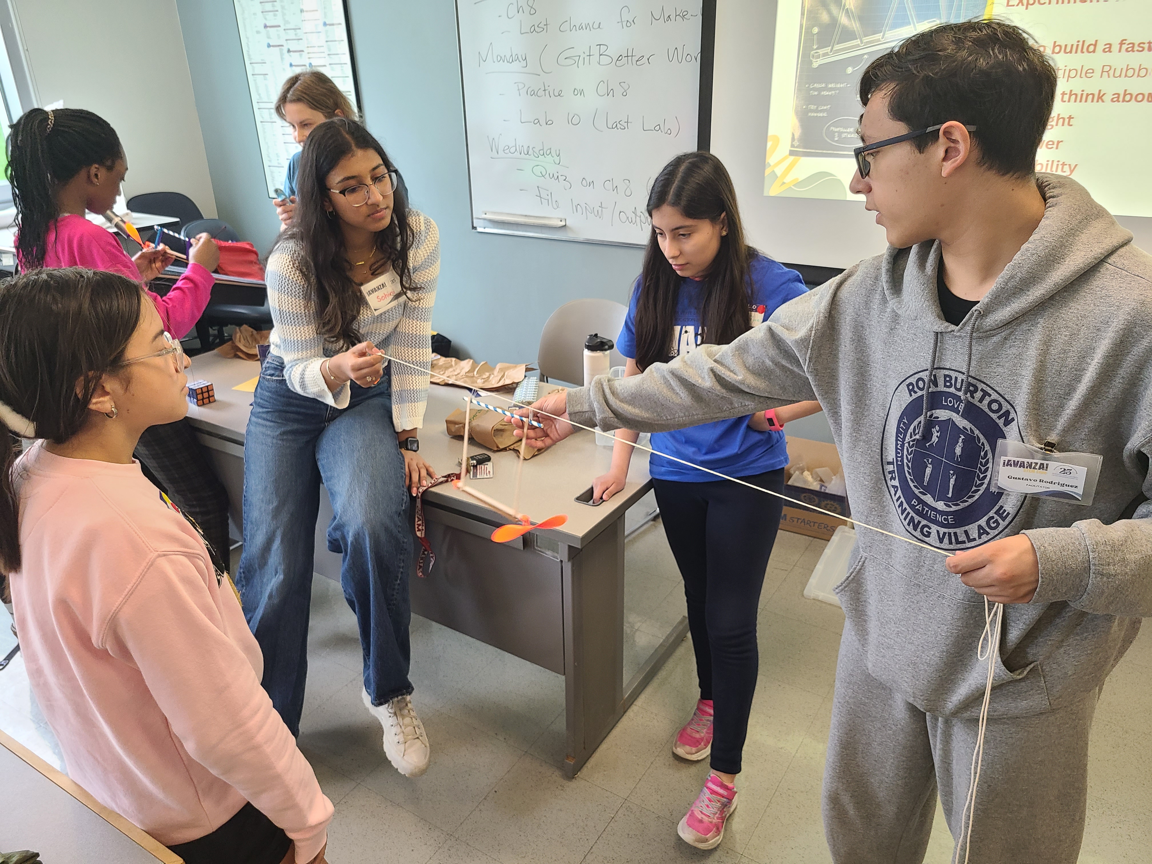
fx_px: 865
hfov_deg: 67.3
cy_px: 432
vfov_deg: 53.1
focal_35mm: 26
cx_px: 576
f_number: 1.8
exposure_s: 1/40
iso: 160
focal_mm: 5.4
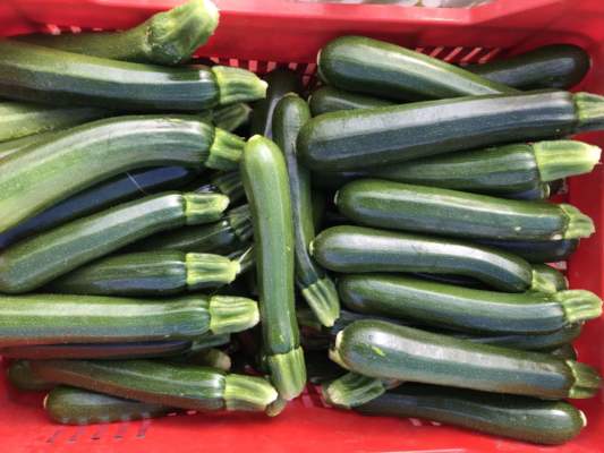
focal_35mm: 28
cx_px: 302
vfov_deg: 49.8
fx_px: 489
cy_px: 226
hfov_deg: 63.4
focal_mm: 3.99
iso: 20
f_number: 1.8
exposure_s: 1/392
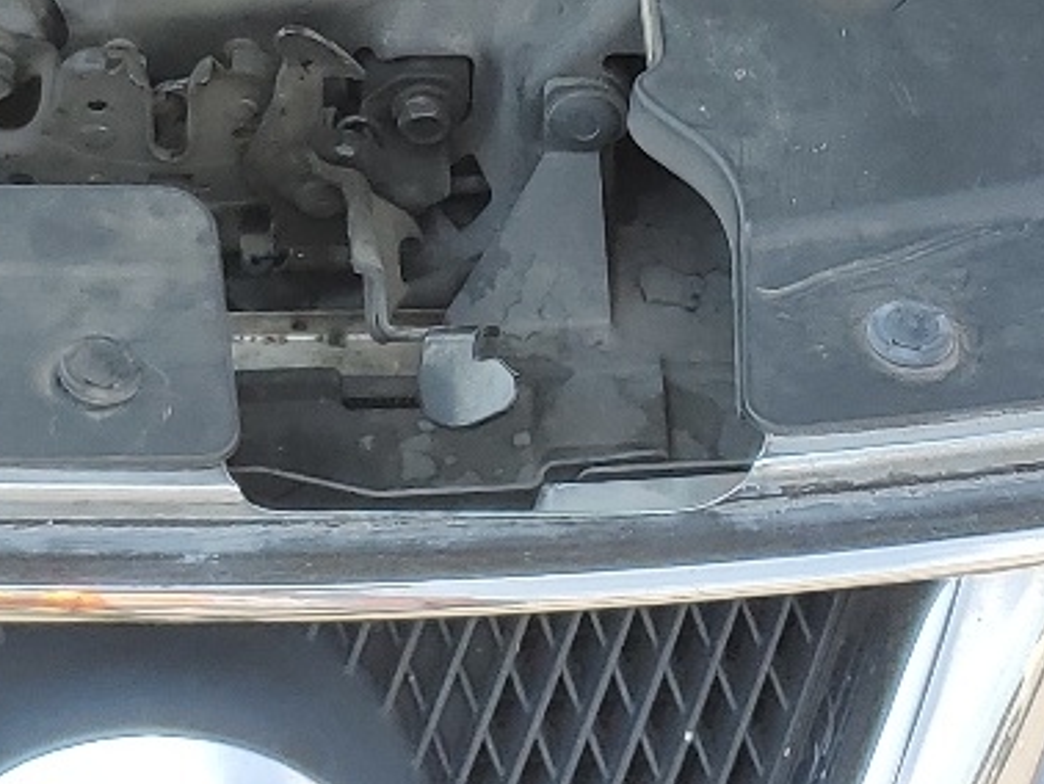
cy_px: -202
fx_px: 3320
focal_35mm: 110
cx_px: 180
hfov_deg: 17.7
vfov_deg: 13.1
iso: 50
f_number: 1.5
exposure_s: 1/769
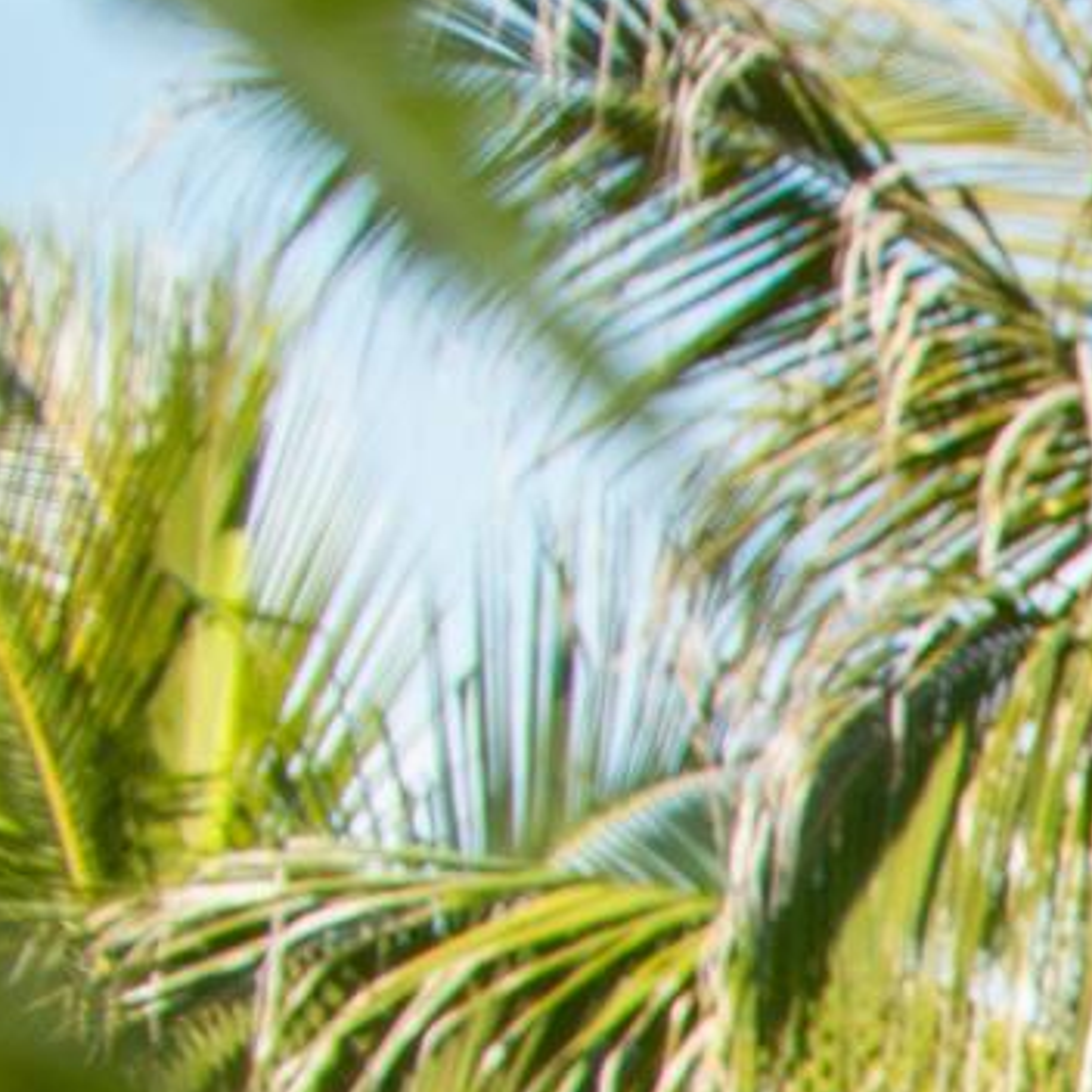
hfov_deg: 2.1
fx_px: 29730
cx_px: 4000
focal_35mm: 833
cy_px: 2113
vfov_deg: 2.1
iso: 400
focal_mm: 54
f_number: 11
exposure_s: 1/125
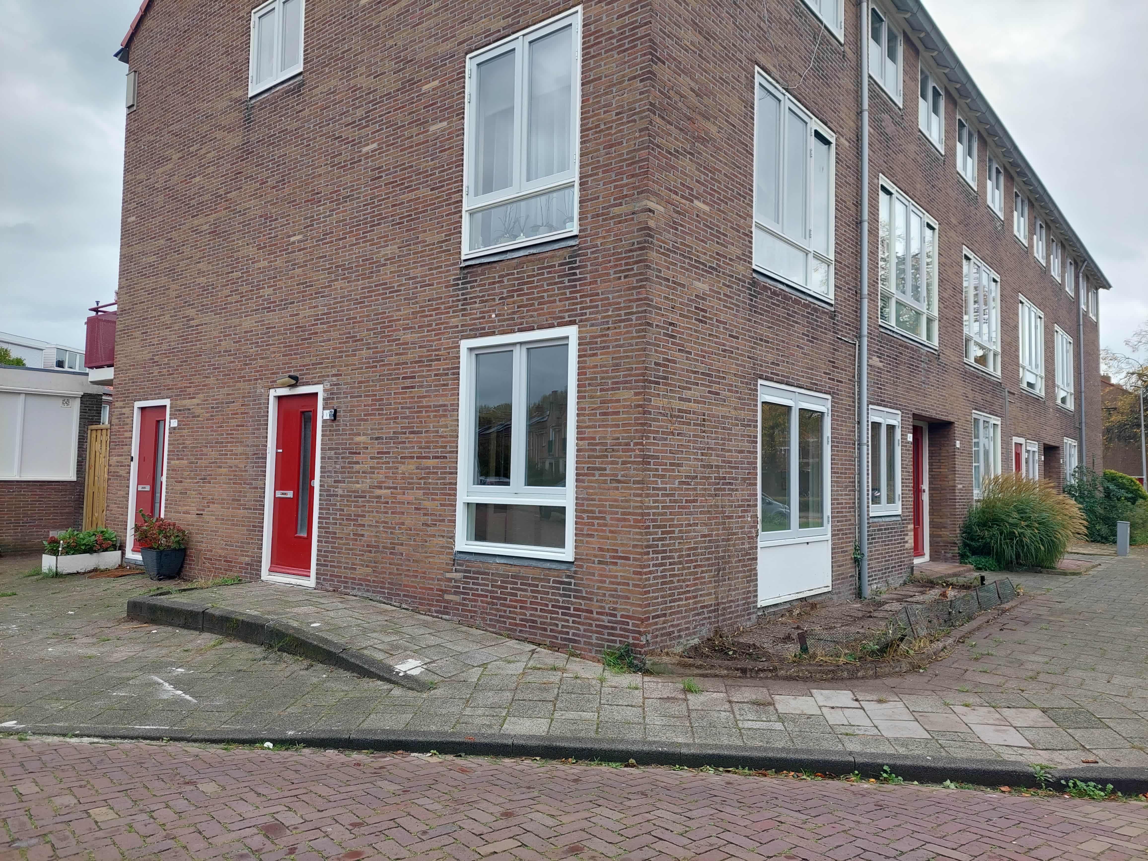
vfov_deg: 56.8
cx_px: 574
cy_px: 430
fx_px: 796
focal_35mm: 24
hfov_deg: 71.6
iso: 40
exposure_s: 1/166
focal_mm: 5.2
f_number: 1.8
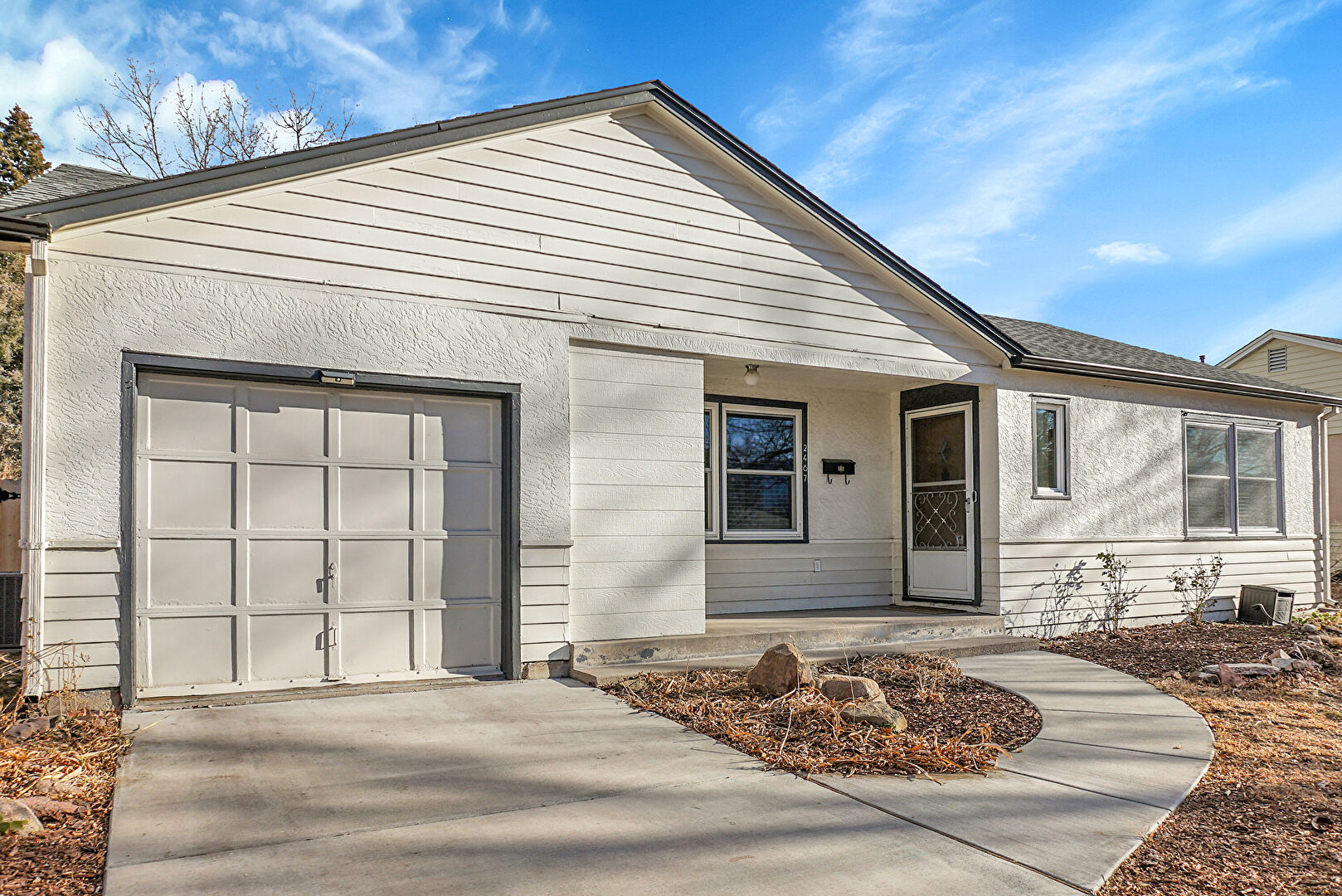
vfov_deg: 53.2
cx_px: 671
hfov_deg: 73.7
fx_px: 895
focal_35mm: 24
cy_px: 448
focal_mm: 16
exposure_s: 1/60
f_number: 8
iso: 50
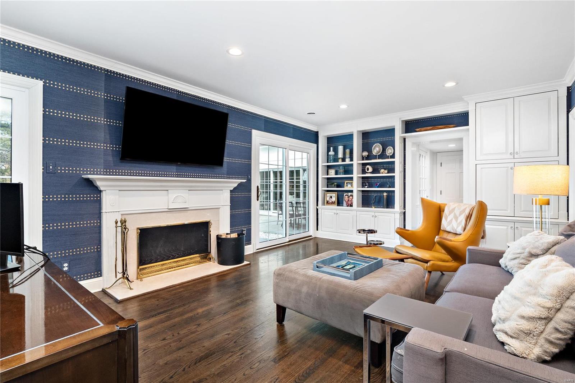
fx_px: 255
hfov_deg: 96.7
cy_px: 192
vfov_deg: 73.7
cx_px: 288
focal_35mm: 16
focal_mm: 8
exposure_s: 1/3
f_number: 7.1
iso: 400
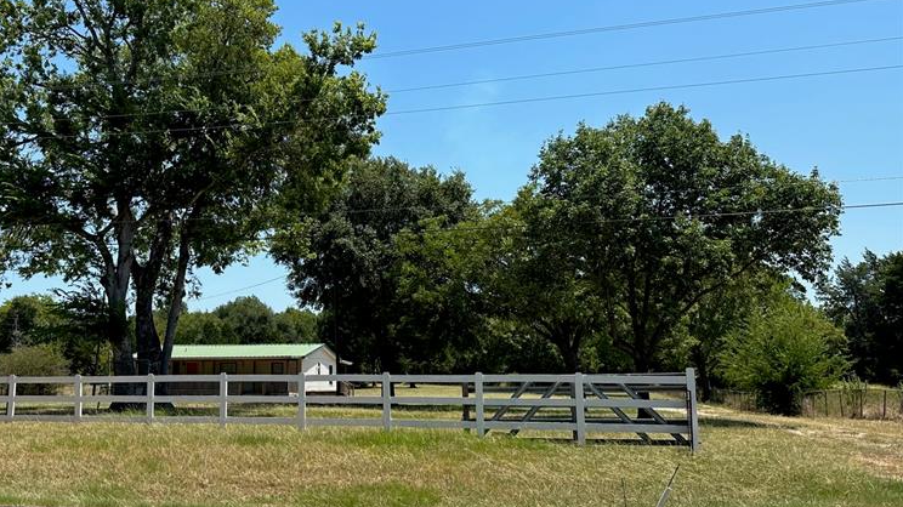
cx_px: 284
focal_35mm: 36
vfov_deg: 32.8
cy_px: 278
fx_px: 862
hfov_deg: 53.9
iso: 80
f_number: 1.78
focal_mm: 6.86
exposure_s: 1/3861
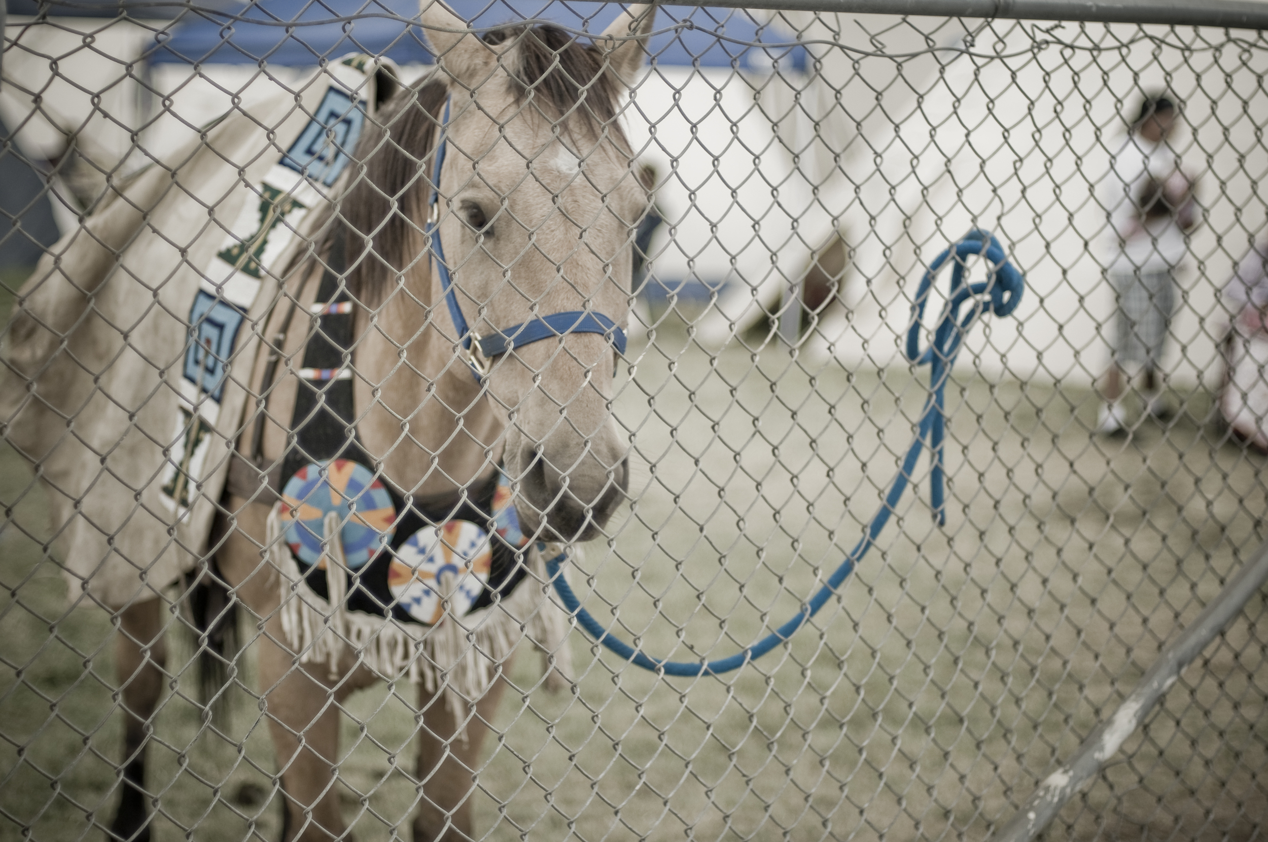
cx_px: 634
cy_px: 421
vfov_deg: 18.1
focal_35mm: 75
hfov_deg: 27.0
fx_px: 2638
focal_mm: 50
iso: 100
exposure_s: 1/1250
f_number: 1.4
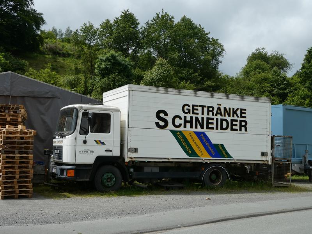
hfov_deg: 40.4
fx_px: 424
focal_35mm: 47
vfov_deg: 30.9
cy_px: 117
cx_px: 156
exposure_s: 1/800
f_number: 4.5
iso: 80
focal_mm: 8.4
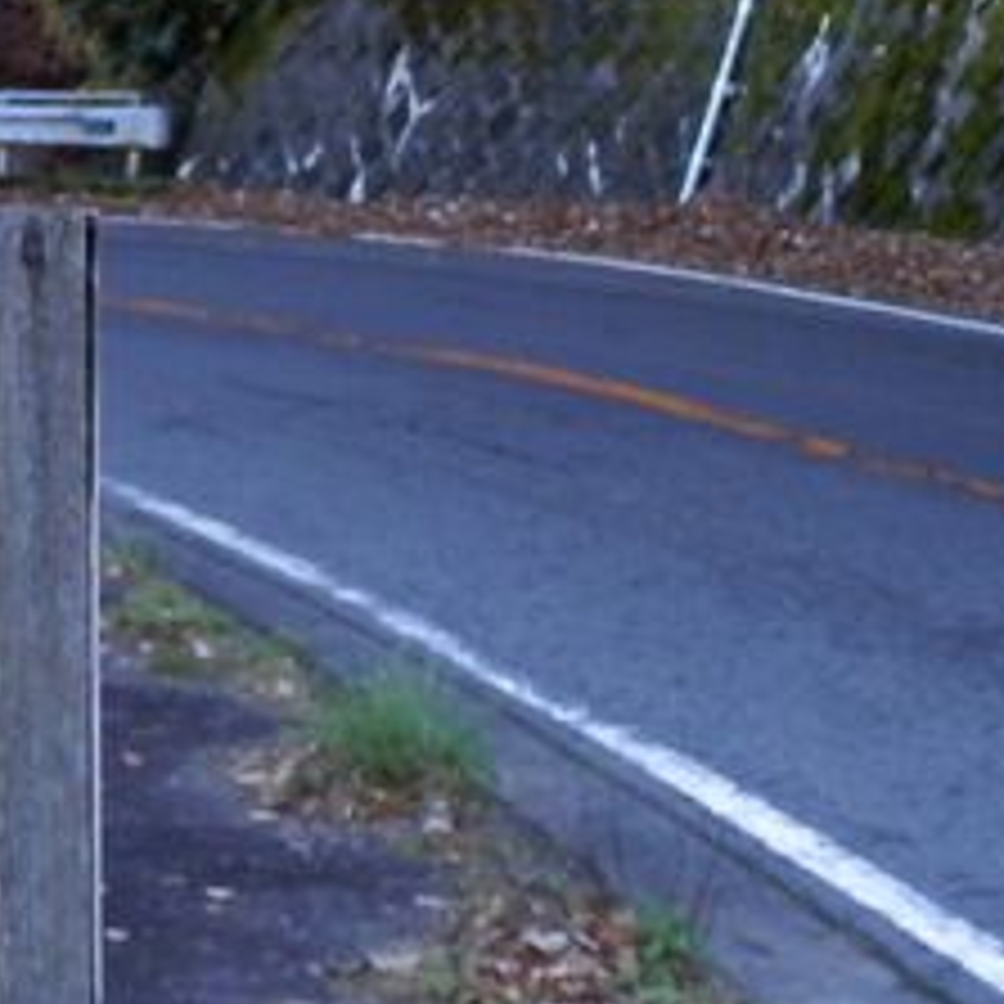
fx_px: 4167
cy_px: -81
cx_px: 207
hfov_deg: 13.7
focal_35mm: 127
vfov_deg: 13.5
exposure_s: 1/60
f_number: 3.7
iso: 200
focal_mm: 7.3
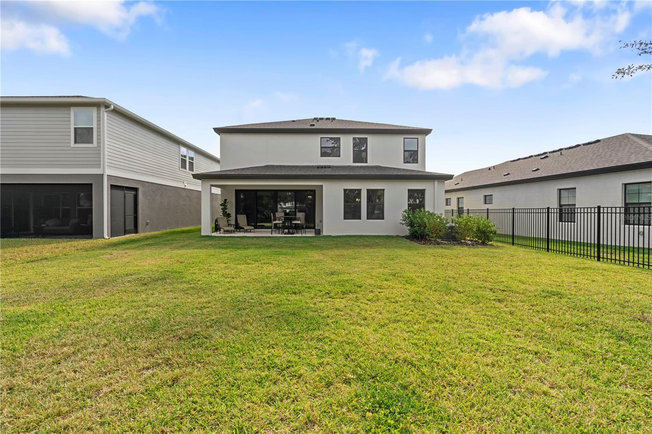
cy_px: 217
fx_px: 290
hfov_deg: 96.7
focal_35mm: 16
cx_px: 326
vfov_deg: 73.7
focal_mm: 16
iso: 250
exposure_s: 1/500
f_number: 8
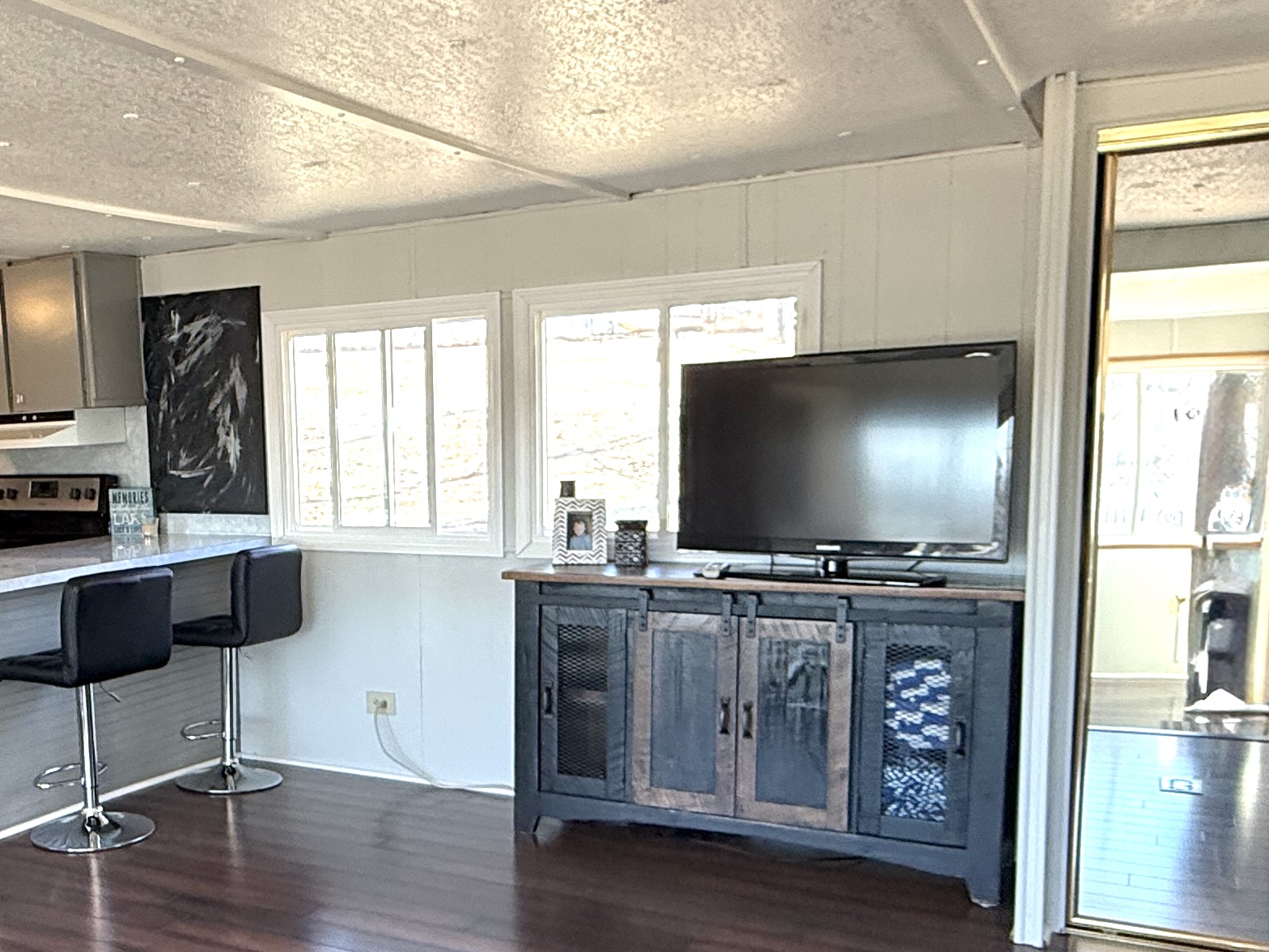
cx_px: 361
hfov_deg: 49.8
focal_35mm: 36
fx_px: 1320
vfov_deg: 39.3
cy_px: 606
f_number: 2.2
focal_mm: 2.22
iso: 125
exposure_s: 1/120
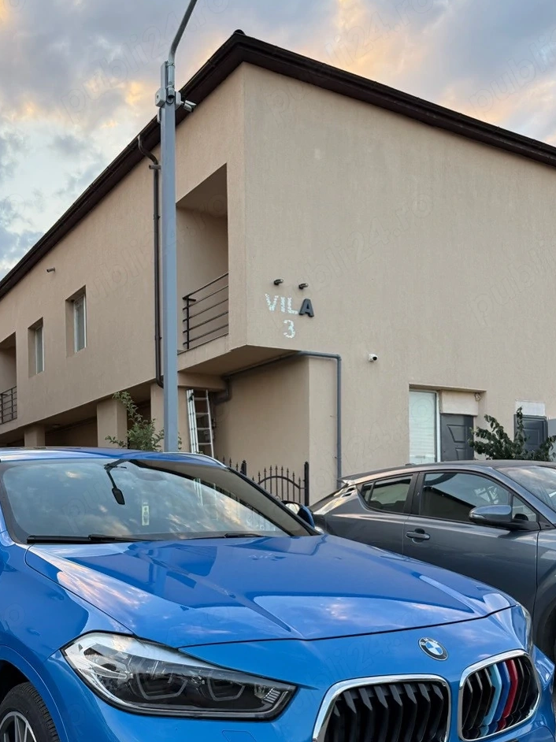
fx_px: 728
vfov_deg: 53.0
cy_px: 492
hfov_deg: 41.4
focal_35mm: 34
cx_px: 197
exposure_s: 1/237
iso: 100
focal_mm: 6.76
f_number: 1.78
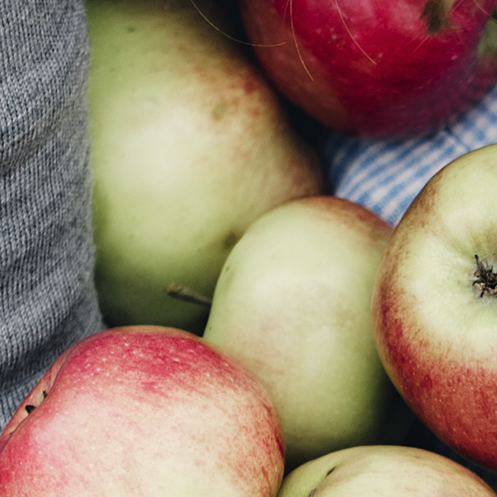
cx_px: 792
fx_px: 4451
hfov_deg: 6.3
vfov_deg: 6.2
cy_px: 932
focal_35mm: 274
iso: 100
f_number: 2.8
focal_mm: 35
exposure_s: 1/1250
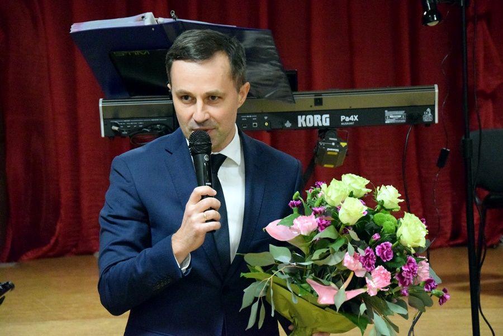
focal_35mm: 105
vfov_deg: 13.0
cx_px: 252
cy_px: 168
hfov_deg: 19.5
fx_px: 1467
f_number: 5.3
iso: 12800
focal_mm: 70
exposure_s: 1/100
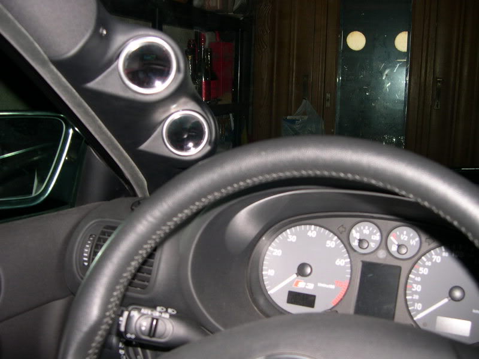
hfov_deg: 49.0
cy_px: 180
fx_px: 526
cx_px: 240
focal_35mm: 38
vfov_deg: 37.7
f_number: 2.8
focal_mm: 8
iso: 100
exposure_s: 1/60
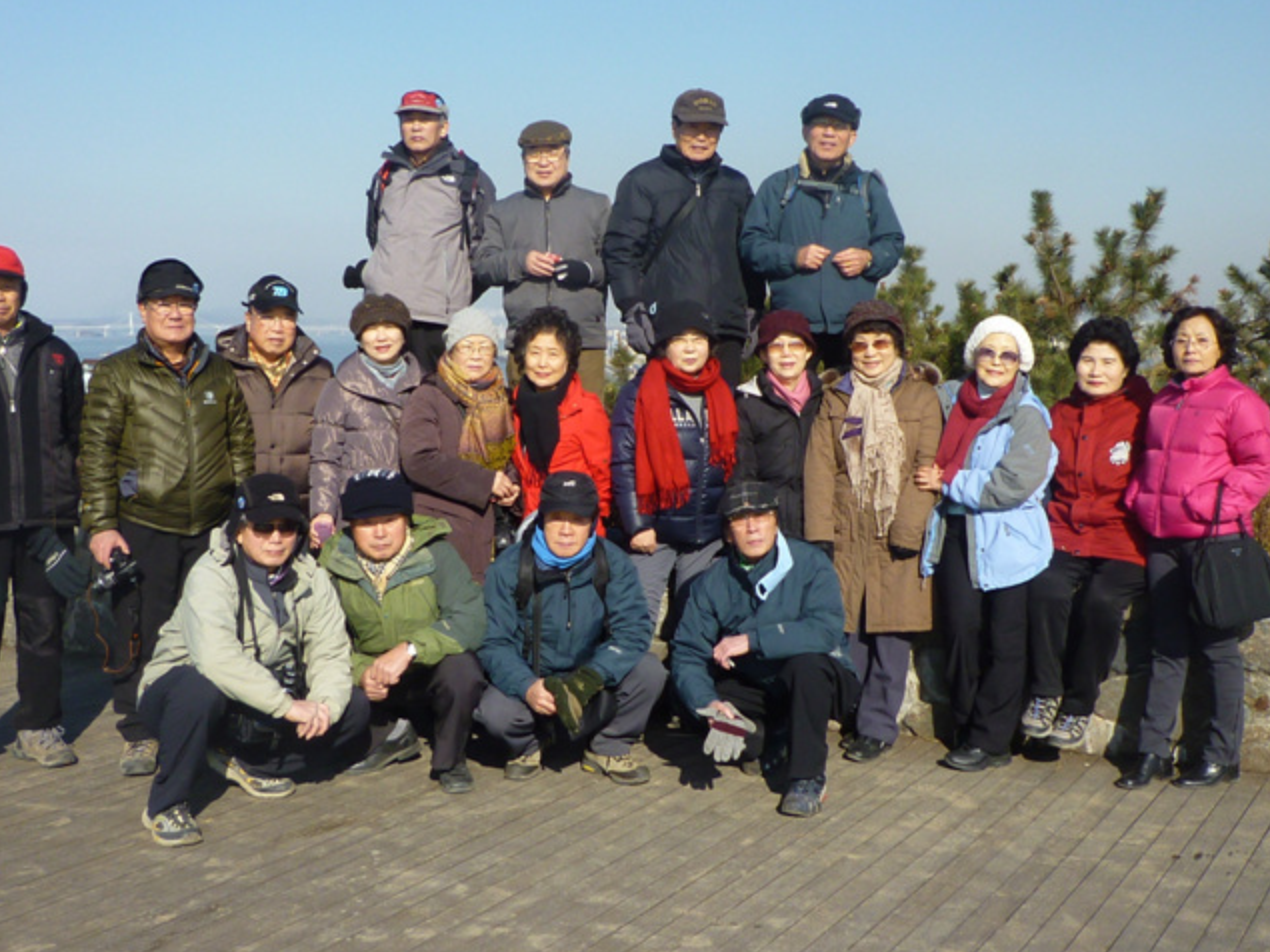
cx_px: 596
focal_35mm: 43
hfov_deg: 43.8
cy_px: 455
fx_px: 1577
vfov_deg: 33.6
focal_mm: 4.4
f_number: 4
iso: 80
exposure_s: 1/500
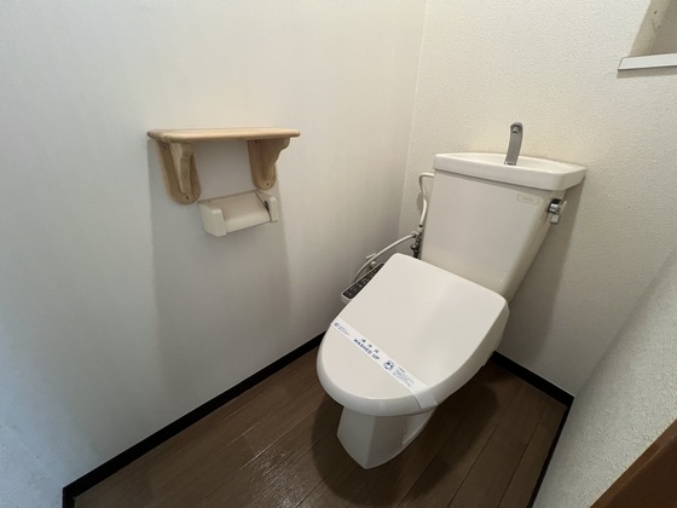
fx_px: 254
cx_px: 338
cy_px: 254
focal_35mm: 13
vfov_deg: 89.9
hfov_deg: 106.2
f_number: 1.8
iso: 400
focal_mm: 1.57
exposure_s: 1/60
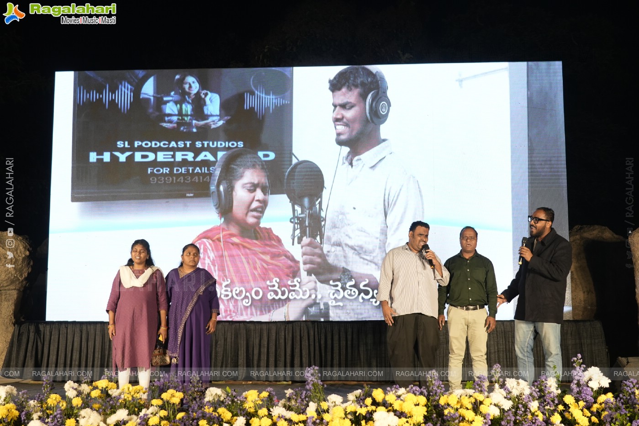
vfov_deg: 29.9
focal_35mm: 45
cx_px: 320
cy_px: 213
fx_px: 799
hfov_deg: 43.6
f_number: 4
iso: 800
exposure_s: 1/200
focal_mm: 30
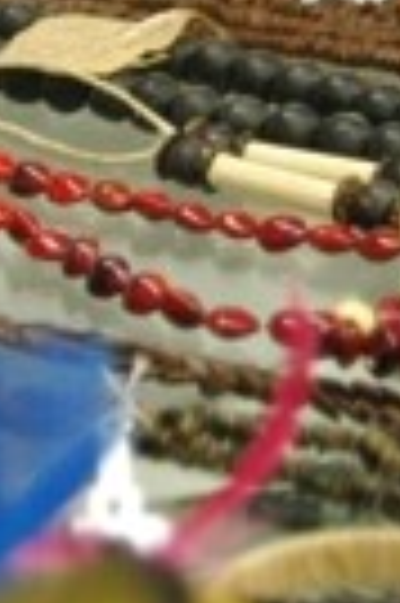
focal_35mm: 129
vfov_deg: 15.9
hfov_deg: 10.6
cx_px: 135
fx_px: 2155
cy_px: 256
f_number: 3.5
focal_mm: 24
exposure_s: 1/50
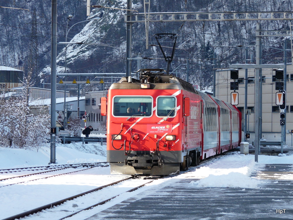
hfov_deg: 10.4
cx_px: 146
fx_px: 1608
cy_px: 110
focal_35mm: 190
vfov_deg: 7.8
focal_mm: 31.3
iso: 100
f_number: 4
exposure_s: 1/250
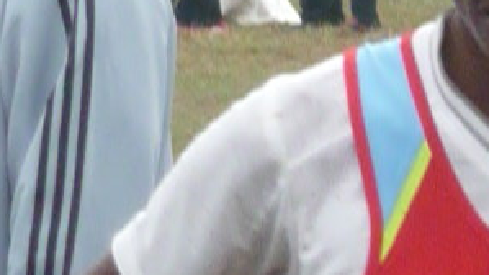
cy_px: 267
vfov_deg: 1.0
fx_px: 16022
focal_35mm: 1236
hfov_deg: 1.7
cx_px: 489
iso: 500
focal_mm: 36.4
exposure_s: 1/800
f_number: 4.8
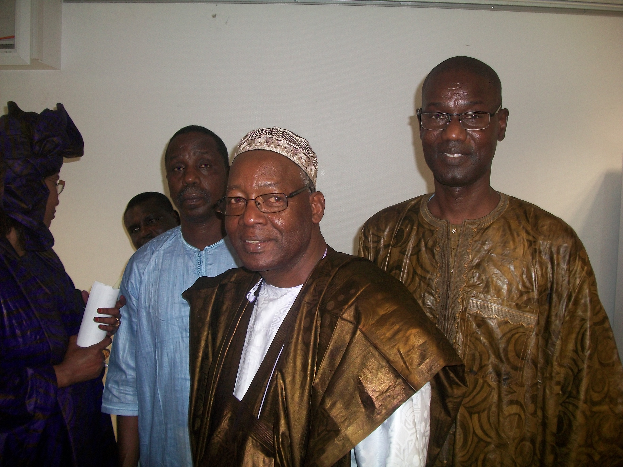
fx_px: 576
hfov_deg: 56.8
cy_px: 234
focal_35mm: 32
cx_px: 312
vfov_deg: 44.2
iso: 80
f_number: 2.9
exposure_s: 1/30
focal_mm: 5.7
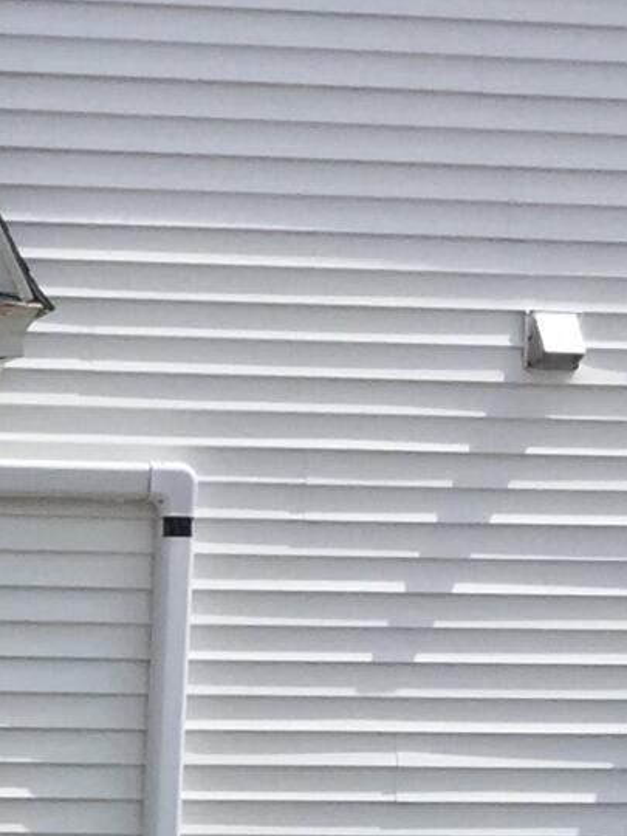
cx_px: -886
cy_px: 1615
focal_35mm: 161
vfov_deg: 11.2
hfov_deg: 8.4
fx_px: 3888
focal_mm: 4.15
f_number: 2.2
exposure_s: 1/3300
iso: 32
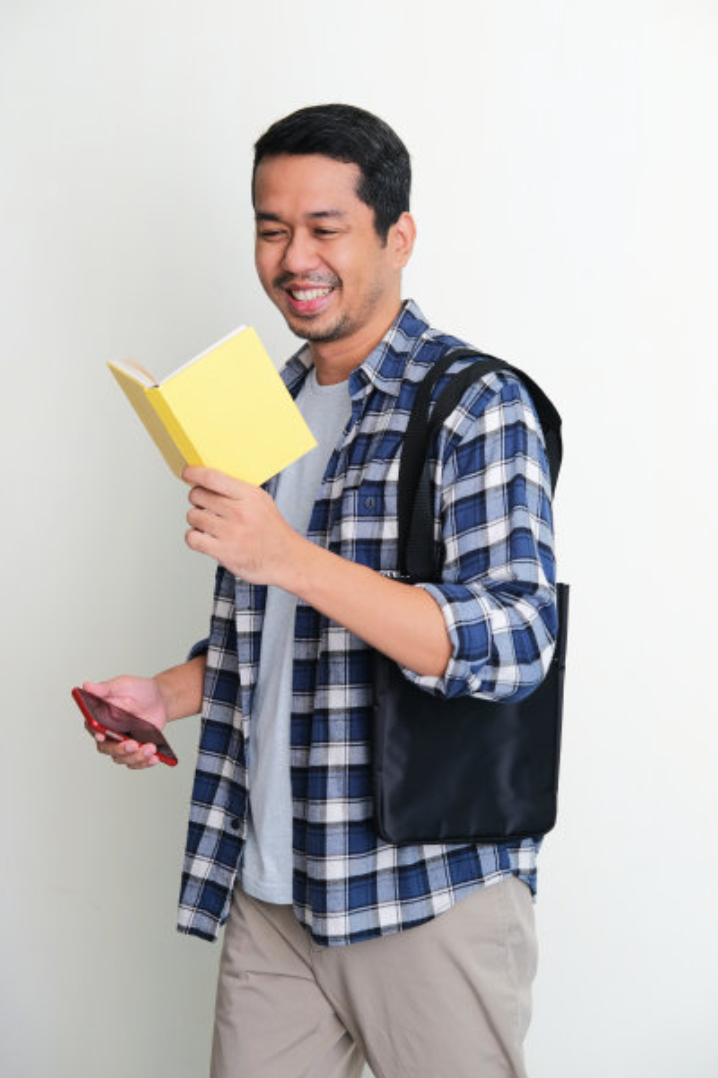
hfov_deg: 25.0
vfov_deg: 36.9
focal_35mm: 54
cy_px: 543
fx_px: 1617
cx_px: 357
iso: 160
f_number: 4.5
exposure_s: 1/100
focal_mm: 35
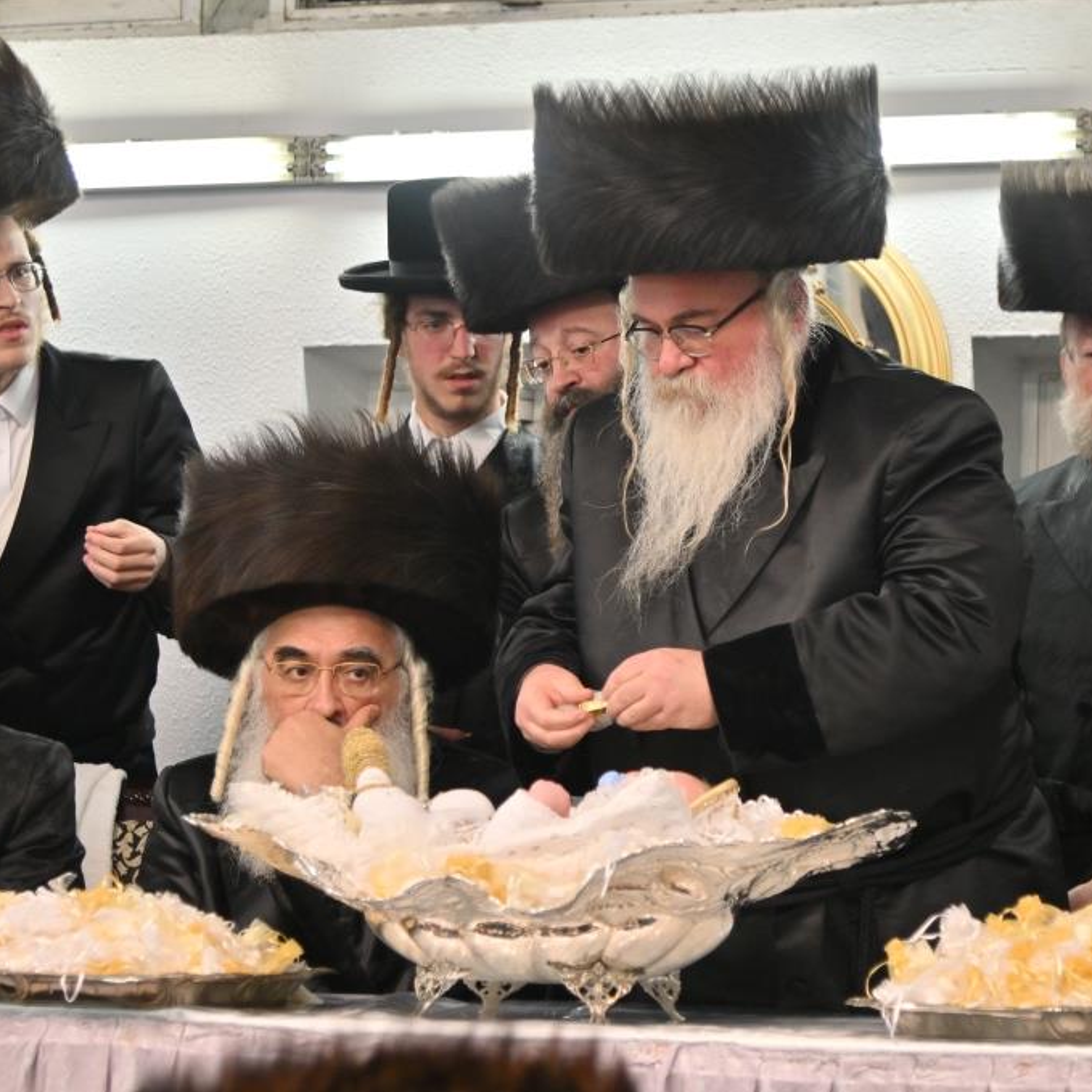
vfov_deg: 11.6
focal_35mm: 150
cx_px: 576
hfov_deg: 11.6
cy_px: 545
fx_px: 5354
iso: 500
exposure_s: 1/400
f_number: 4
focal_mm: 78
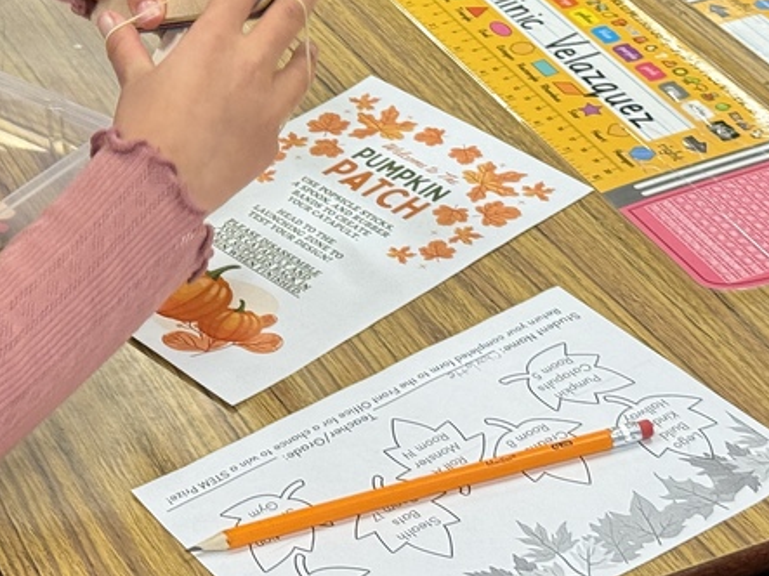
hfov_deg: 17.4
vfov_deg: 13.1
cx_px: 49
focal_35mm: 111
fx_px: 2465
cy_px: -62
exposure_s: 1/60
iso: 160
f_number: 1.78
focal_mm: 6.76
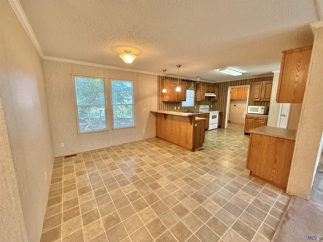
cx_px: 162
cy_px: 121
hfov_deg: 102.1
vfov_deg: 85.7
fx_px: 131
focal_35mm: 14
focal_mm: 2.22
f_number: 2.2
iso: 500
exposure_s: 1/60
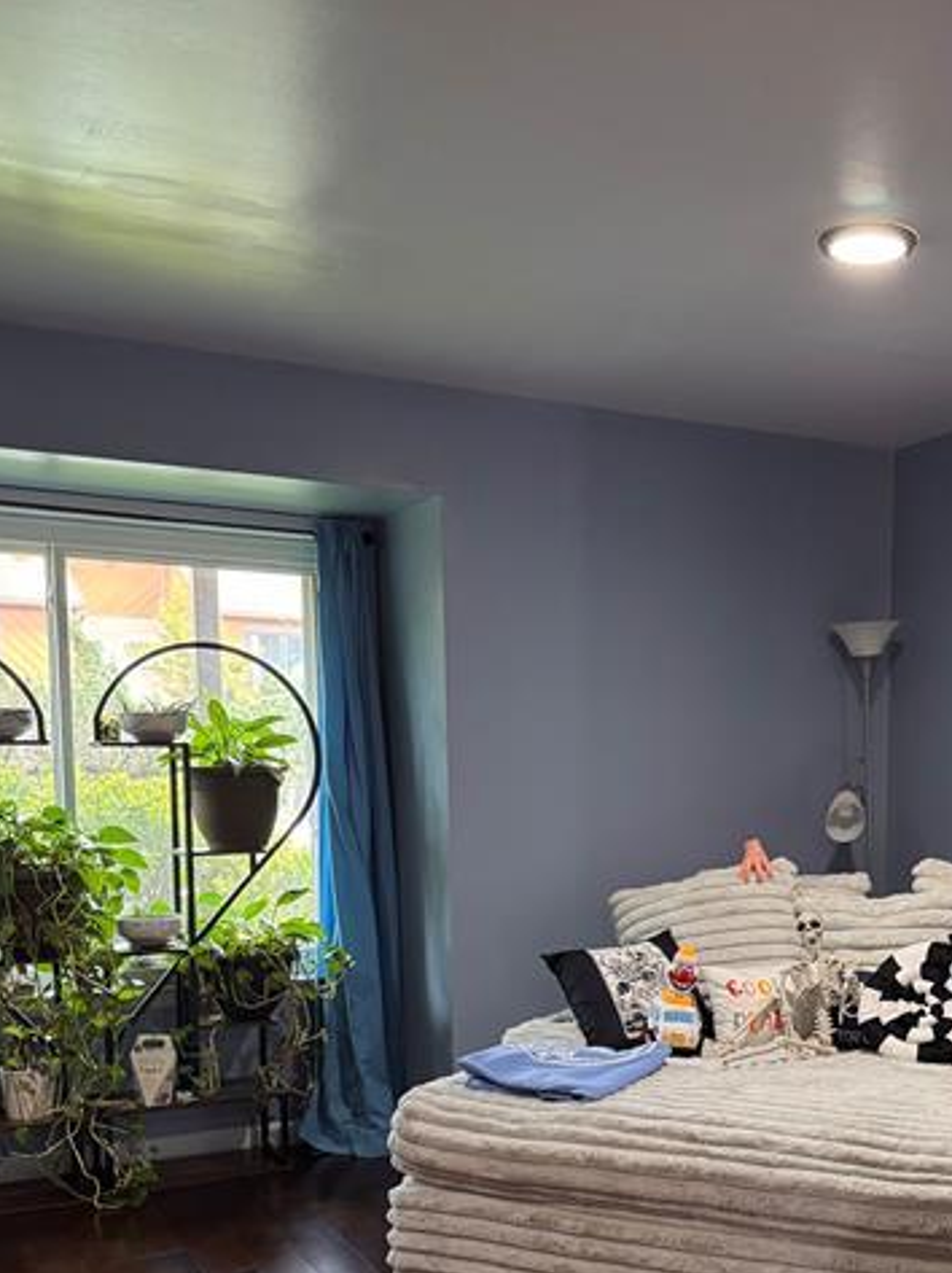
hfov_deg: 36.0
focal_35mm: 39
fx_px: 1432
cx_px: 705
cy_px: 937
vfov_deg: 46.4
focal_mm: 6.76
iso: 640
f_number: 1.78
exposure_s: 1/40
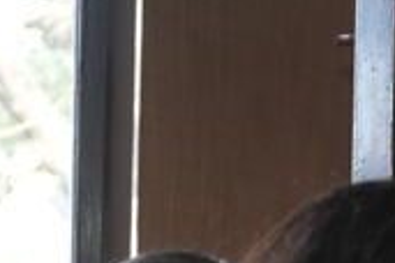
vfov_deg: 7.3
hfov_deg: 10.4
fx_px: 1843
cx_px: 977
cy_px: 779
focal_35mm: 168
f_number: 2.8
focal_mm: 28
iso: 500
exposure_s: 1/100
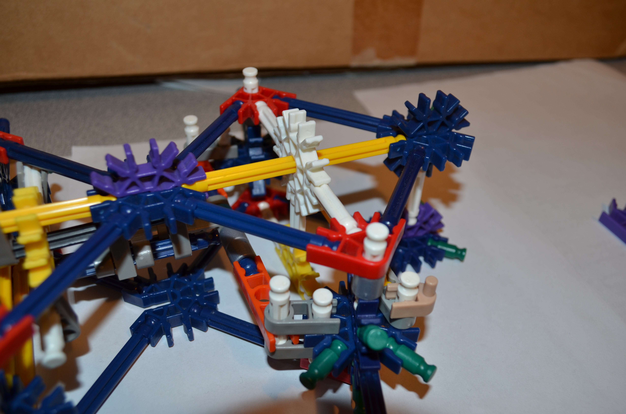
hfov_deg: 57.3
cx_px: 313
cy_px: 207
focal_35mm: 33
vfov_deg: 39.8
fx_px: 573
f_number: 5.6
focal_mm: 22
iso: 200
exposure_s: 1/30
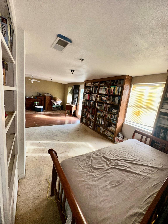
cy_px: 112
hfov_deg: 85.7
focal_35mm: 14
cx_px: 84
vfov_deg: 102.1
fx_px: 91
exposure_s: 1/122
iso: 64
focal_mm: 2.22
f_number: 2.2
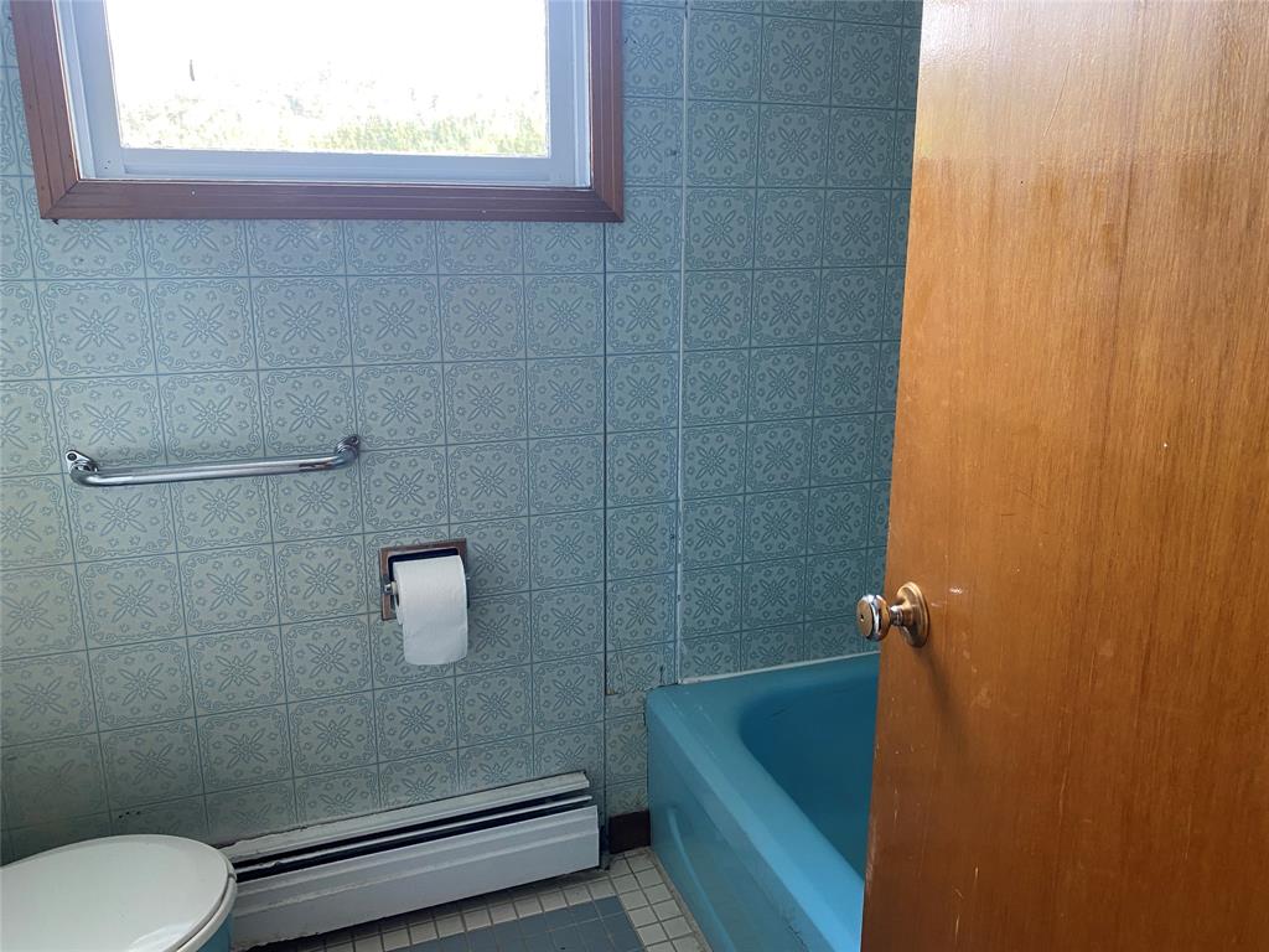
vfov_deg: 53.1
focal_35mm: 26
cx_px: 634
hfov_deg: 67.3
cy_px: 476
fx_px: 953
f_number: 1.8
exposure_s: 1/60
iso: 125
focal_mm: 4.25
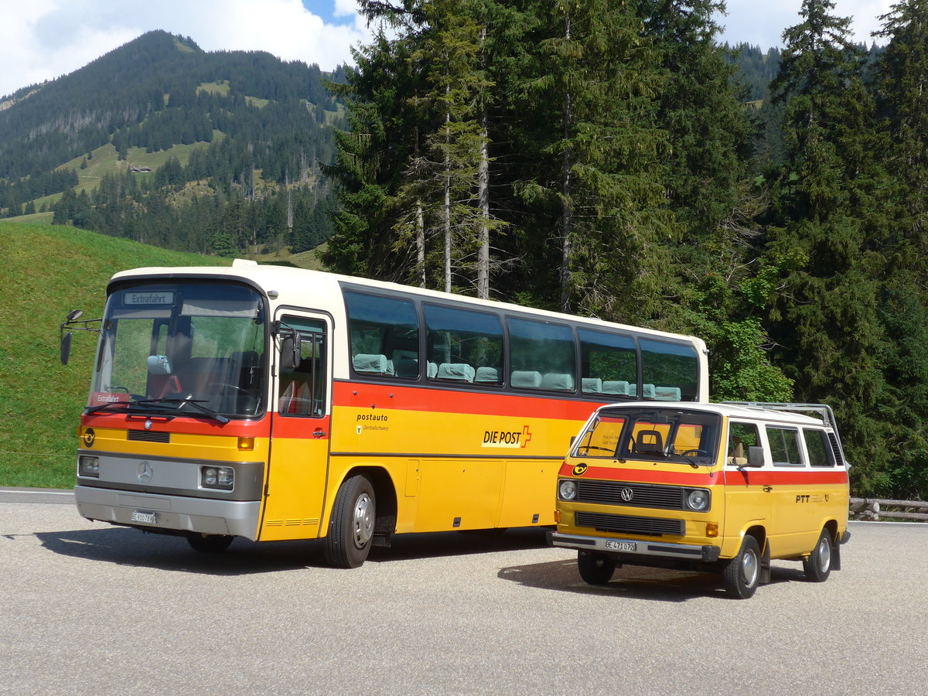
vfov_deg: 26.6
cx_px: 464
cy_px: 348
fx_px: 1474
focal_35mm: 55
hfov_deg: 34.9
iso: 80
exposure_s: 1/1000
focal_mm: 11.3
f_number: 3.4
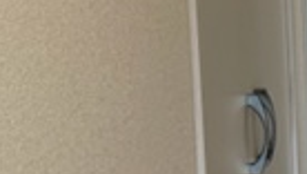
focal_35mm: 131
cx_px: 507
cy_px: 85
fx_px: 1068
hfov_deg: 14.8
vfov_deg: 9.3
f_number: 1.6
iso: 100
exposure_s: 1/120
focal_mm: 4.2
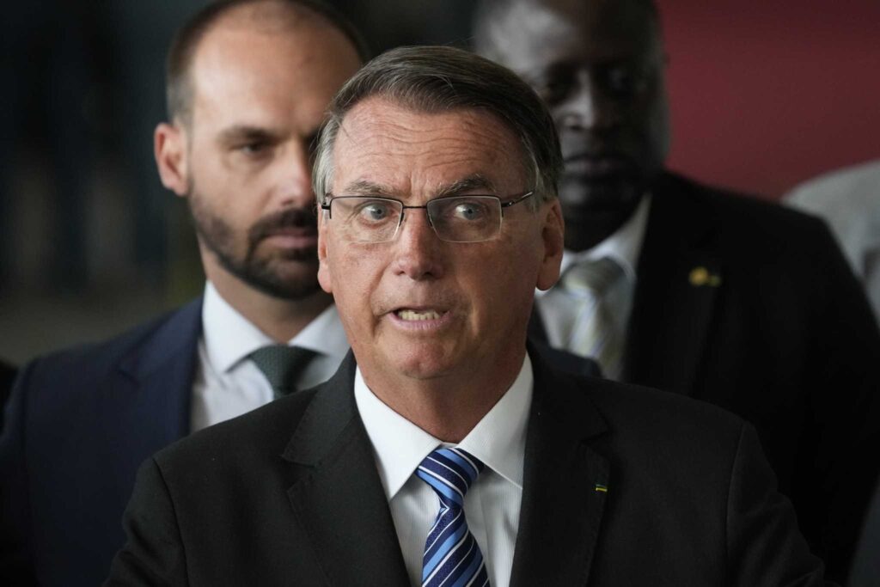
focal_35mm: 300
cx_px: 440
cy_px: 294
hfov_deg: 6.9
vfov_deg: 4.6
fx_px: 7334
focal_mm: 200
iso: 4000
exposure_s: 1/500
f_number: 4
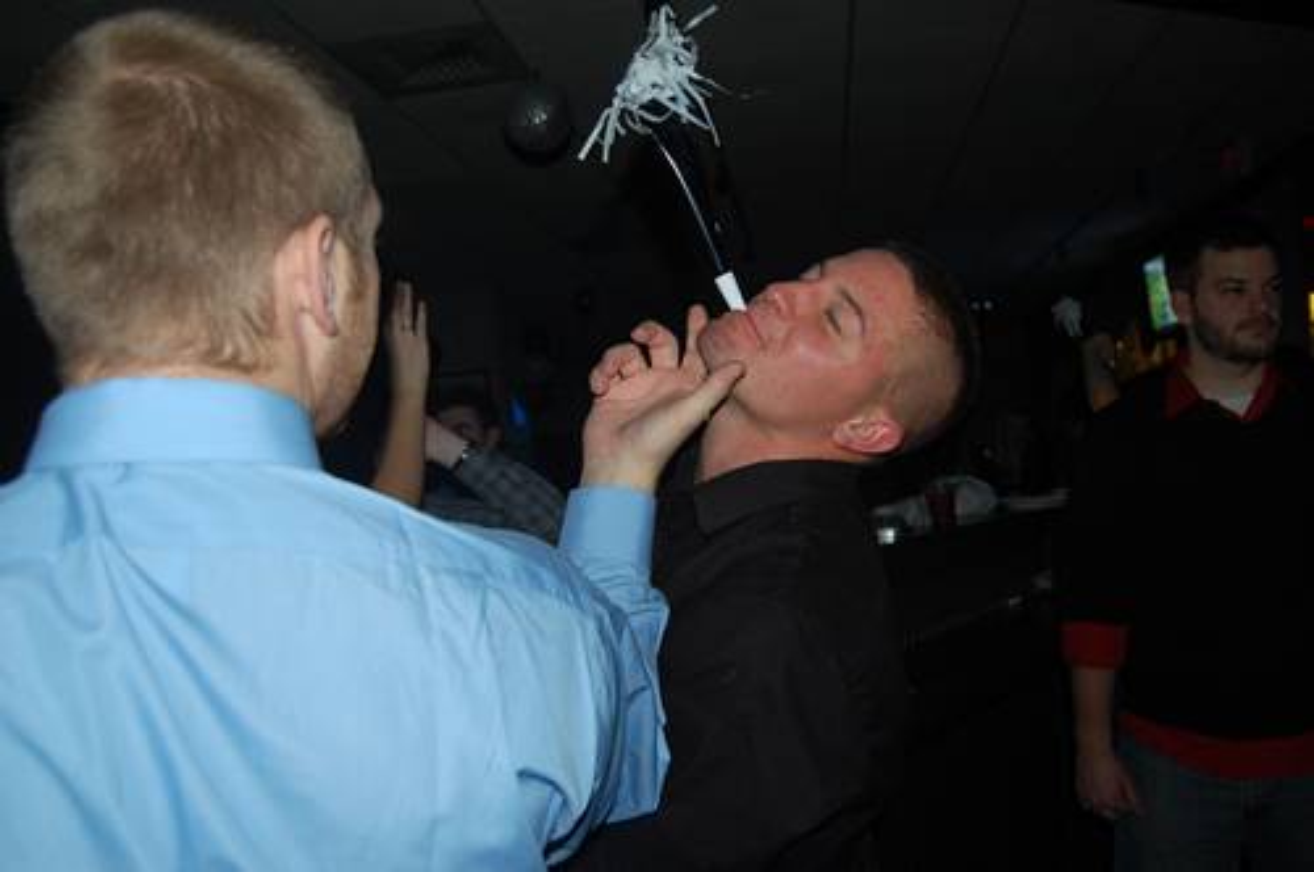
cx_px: 657
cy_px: 436
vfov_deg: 43.5
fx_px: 1094
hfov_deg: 62.0
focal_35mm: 30
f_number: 3.8
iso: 400
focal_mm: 20
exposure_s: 1/60
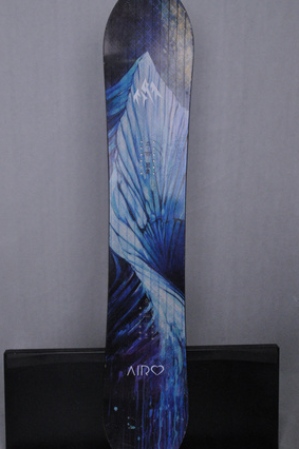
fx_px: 475
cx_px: 144
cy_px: 220
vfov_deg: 50.7
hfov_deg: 35.0
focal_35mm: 38
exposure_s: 1/125
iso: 3200
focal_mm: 24
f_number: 13
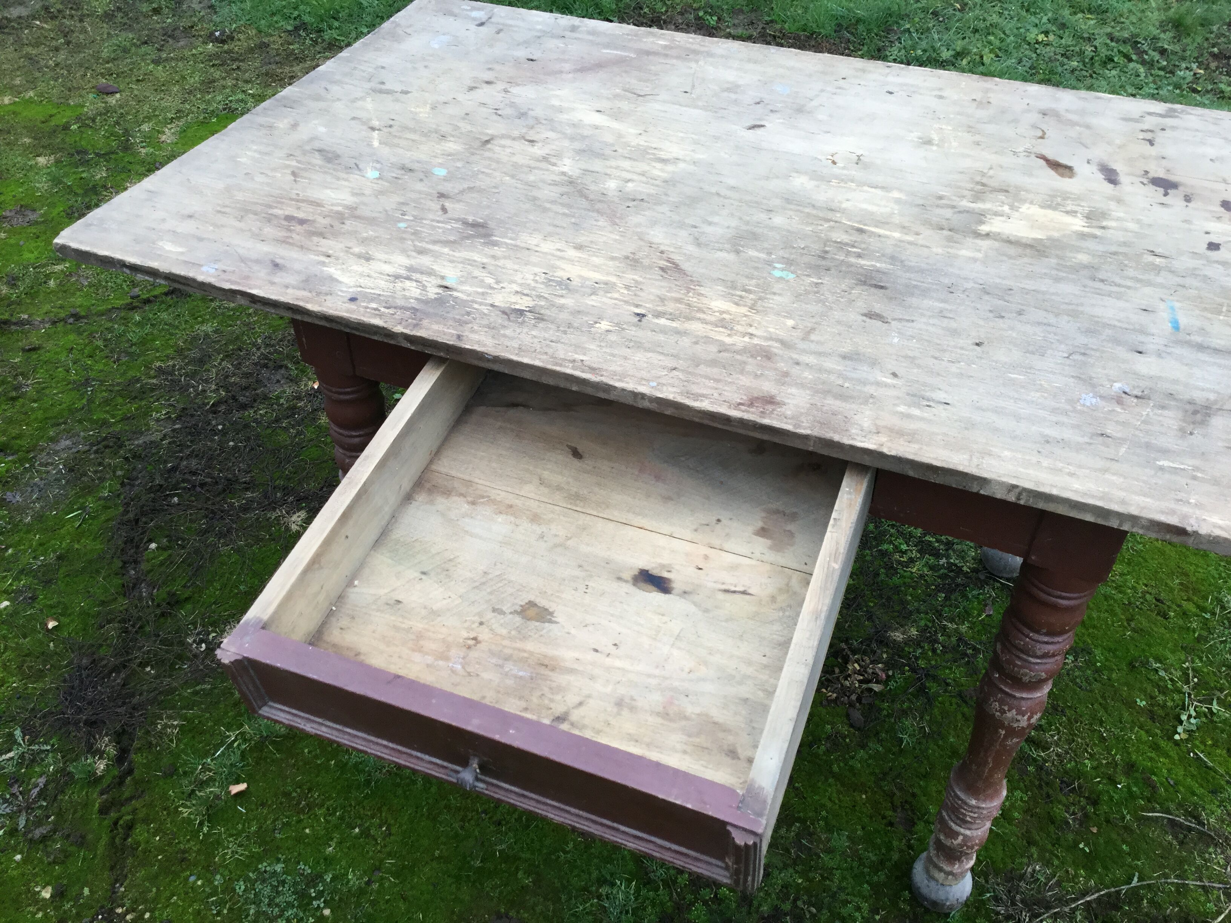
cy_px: 462
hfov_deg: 58.4
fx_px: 1102
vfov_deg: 45.4
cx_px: 616
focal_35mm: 31
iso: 25
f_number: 2.4
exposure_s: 1/33
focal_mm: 3.3
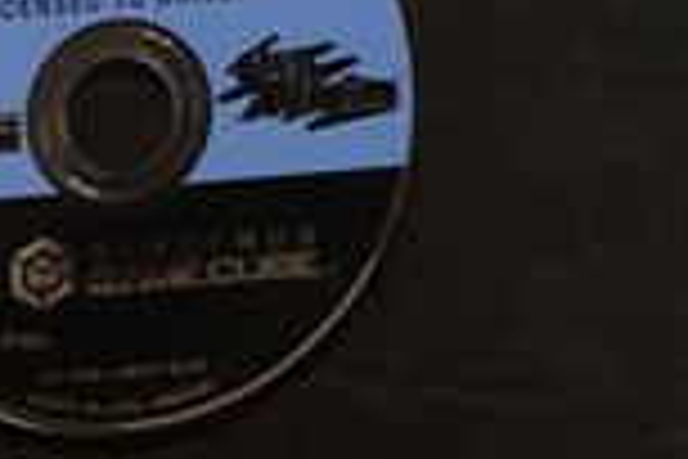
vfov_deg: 9.4
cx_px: 845
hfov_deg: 14.9
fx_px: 2542
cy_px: -556
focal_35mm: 133
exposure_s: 1/5
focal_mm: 4
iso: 80
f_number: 1.8
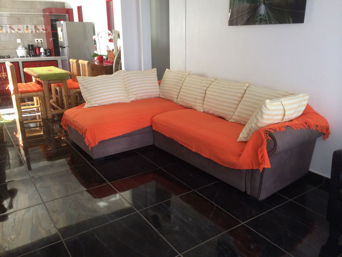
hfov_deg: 61.7
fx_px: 287
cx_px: 171
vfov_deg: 48.2
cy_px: 128
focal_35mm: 29
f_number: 2.2
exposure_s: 1/33
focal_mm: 4.15
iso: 80
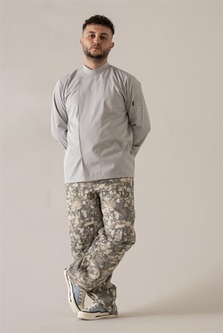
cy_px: 166
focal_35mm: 116
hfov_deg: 11.8
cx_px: 112
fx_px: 1076
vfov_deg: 17.6
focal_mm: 116
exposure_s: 1/160
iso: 320
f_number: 11
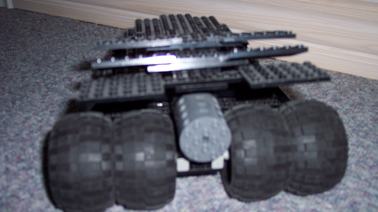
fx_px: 431
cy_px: 118
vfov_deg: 27.7
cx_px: 189
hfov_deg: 47.4
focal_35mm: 43
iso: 100
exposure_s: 1/60
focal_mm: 8
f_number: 2.8
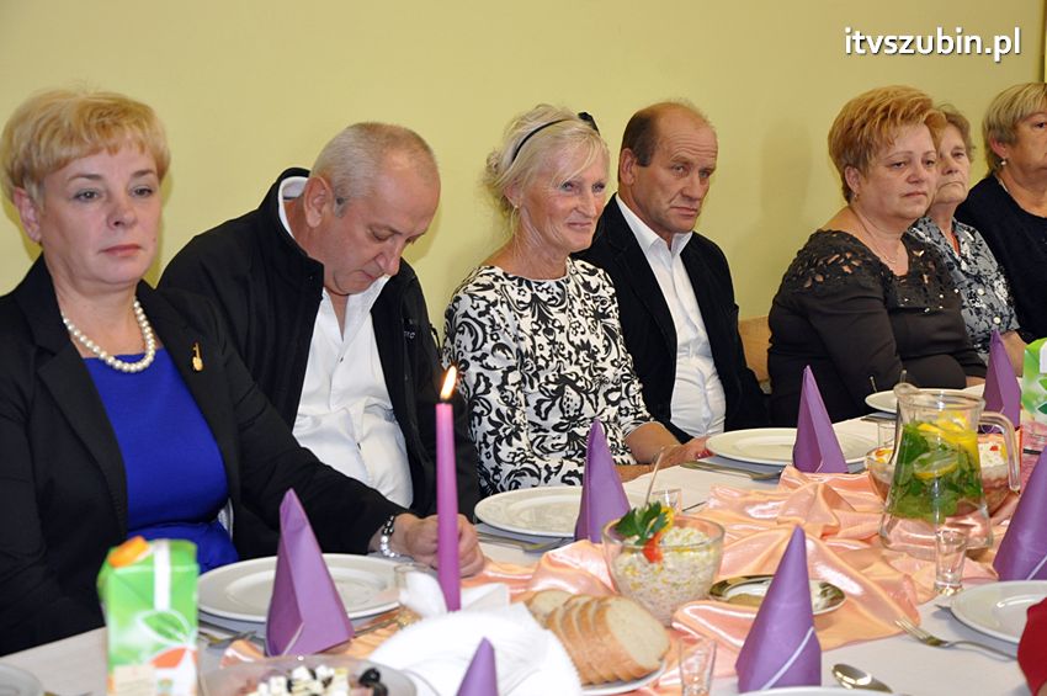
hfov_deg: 31.9
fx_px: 1830
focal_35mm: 63
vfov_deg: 21.5
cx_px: 524
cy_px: 348
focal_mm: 42
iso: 800
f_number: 5.6
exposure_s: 1/60
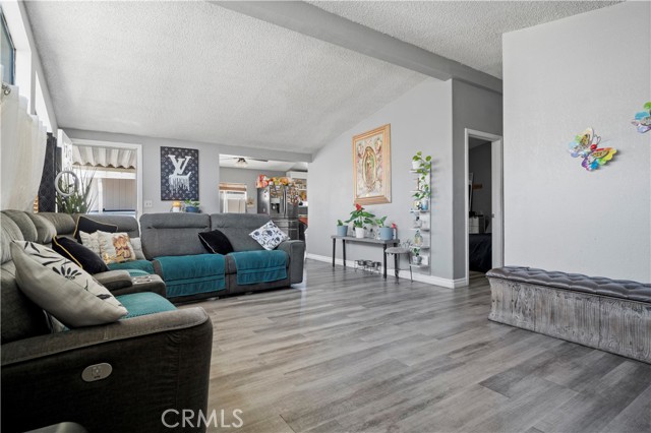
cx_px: 326
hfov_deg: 90.0
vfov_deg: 67.3
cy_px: 216
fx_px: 325
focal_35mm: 18
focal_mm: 18
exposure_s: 1/2
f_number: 7.1
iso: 250
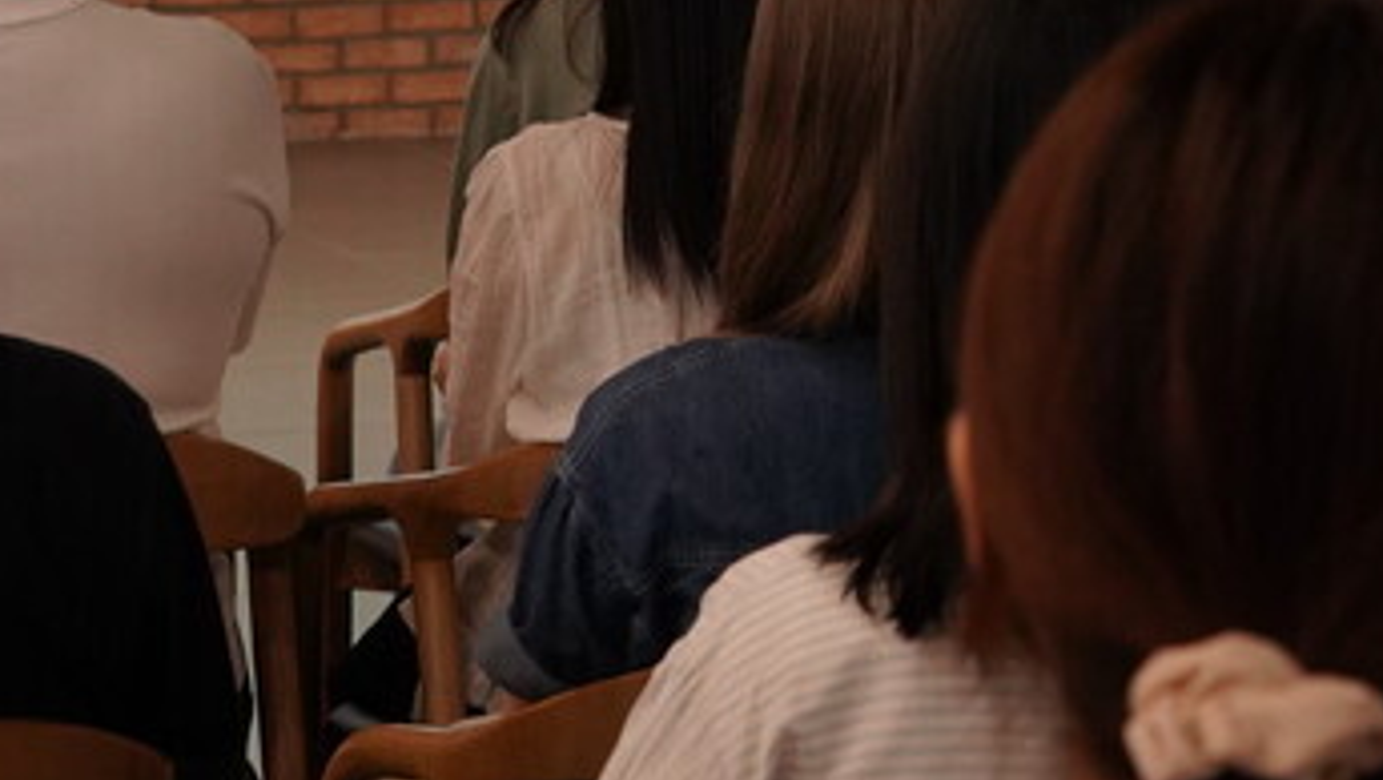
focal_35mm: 152
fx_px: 5578
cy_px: -499
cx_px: 929
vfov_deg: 7.8
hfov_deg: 14.1
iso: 2500
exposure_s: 1/100
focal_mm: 52
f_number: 7.1
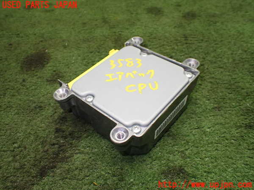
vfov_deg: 46.8
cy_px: 95
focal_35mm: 30
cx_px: 127
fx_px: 220
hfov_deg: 60.0
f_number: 2.3
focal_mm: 5.4
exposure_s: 1/125
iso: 400
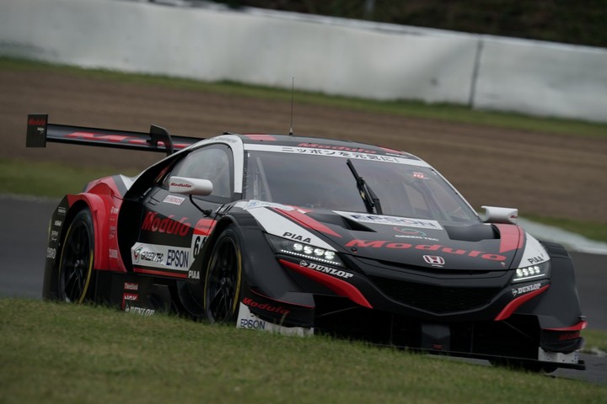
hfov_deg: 4.1
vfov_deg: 2.7
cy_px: 202
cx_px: 304
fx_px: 8430
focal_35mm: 500
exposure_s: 1/500
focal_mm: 500
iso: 200
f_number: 9
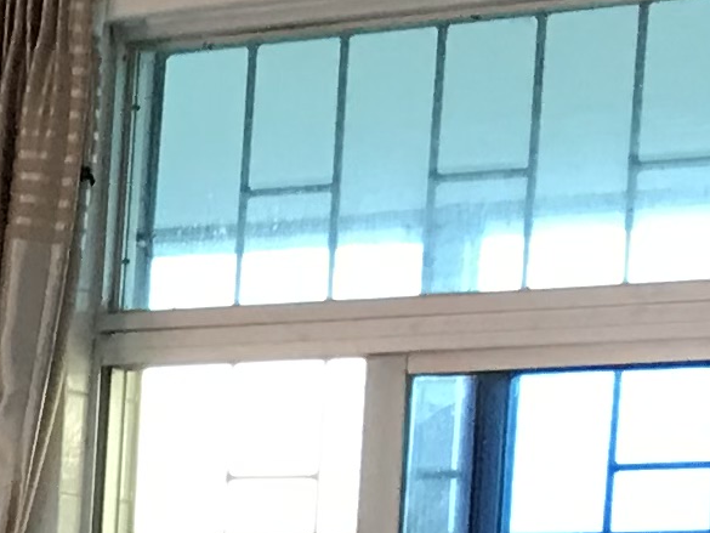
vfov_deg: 7.4
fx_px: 3959
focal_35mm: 193
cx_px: -1232
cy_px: 1015
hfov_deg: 8.8
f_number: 1.8
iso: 32
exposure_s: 1/33
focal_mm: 3.99
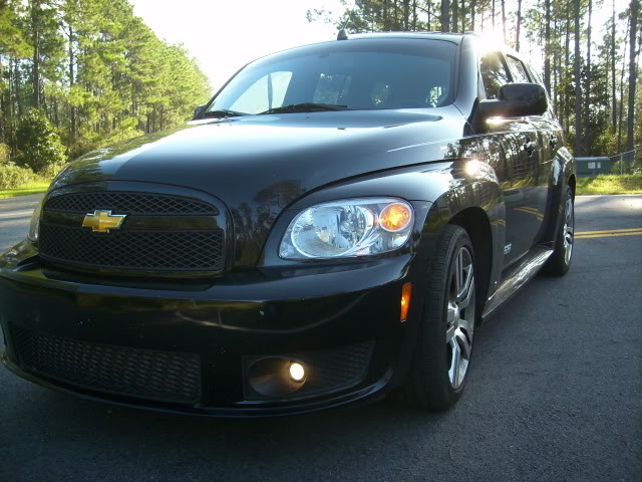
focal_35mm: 32
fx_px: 593
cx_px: 321
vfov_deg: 44.2
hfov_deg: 56.8
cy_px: 241
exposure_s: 1/176
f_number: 2.9
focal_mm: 5.99
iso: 50
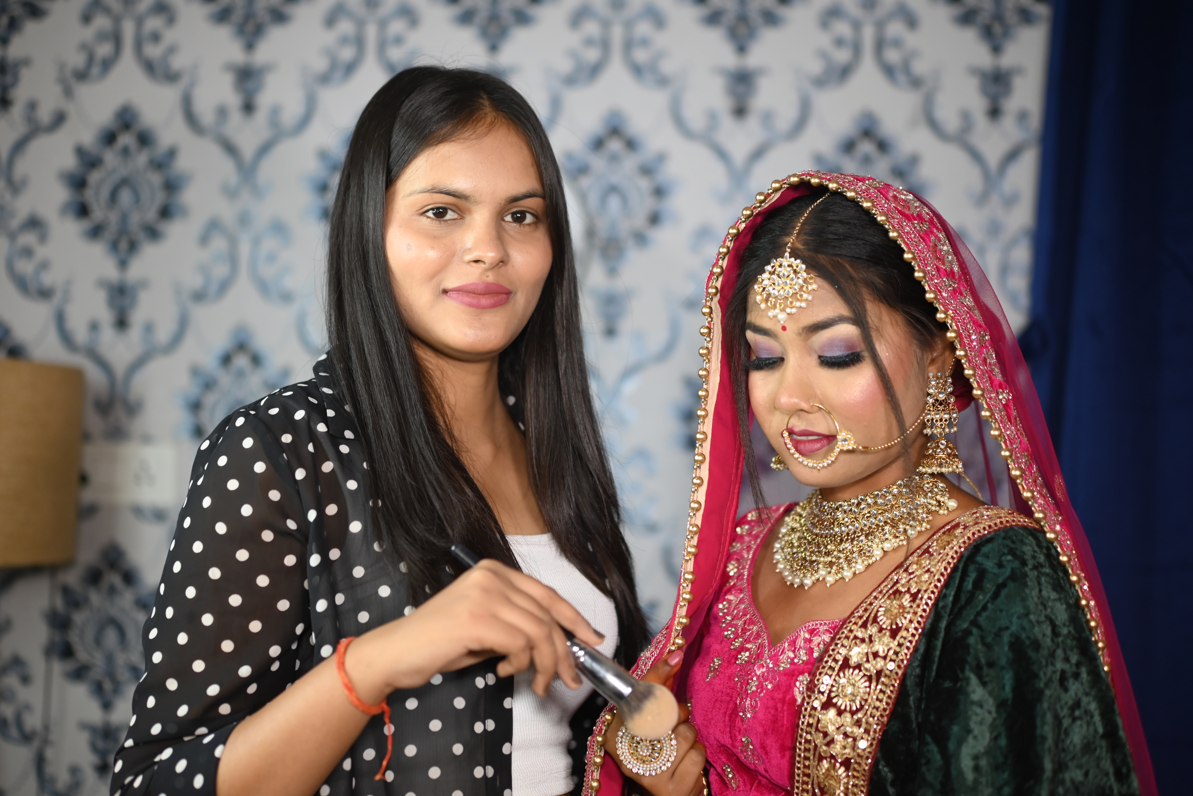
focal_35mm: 50
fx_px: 1657
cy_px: 398
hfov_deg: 39.6
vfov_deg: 27.0
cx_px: 596
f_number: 1.8
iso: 800
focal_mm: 50
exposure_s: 1/320
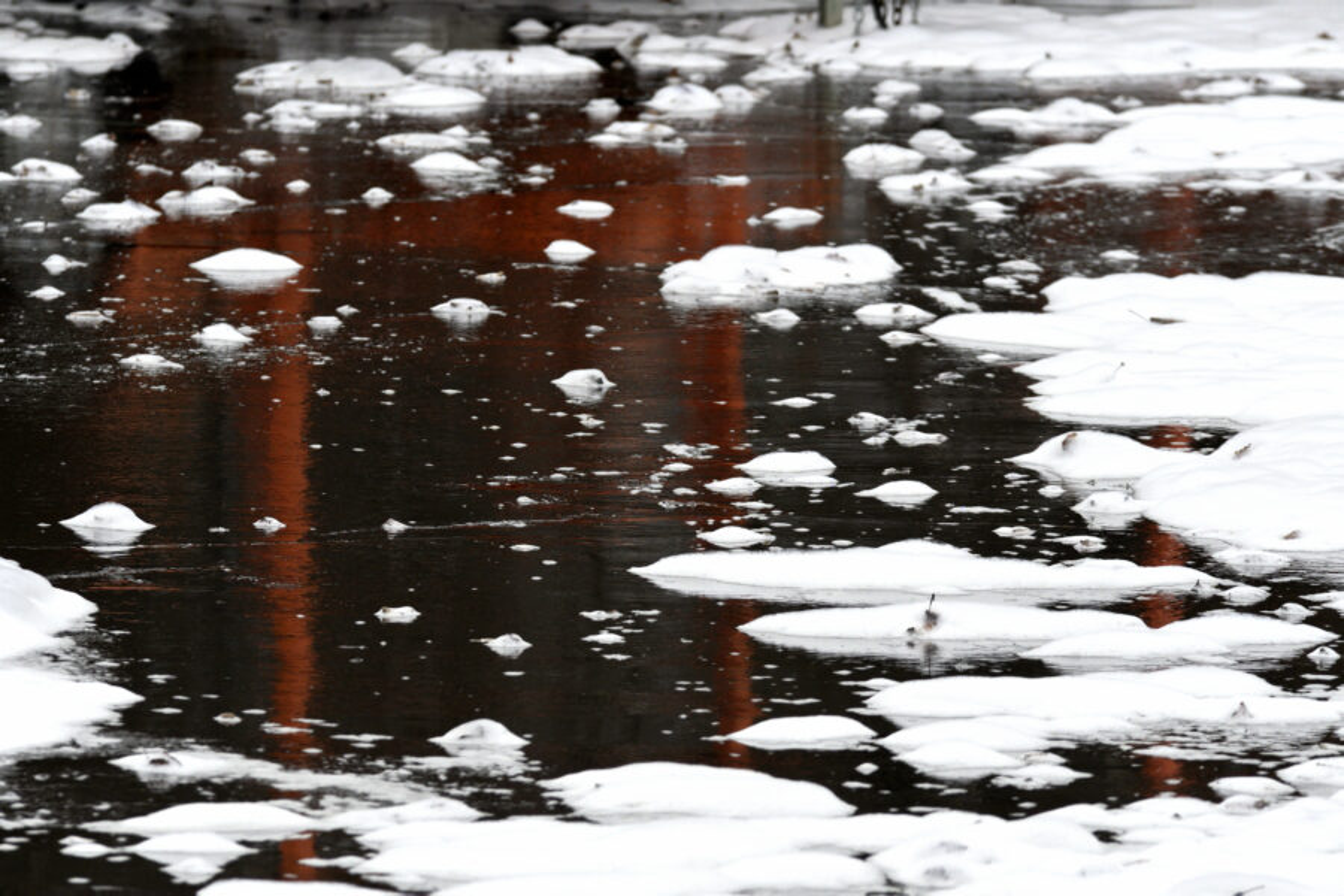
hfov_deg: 4.6
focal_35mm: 450
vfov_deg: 3.1
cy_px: 448
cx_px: 672
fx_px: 16799
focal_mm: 300
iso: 1000
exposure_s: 1/1000
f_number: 10
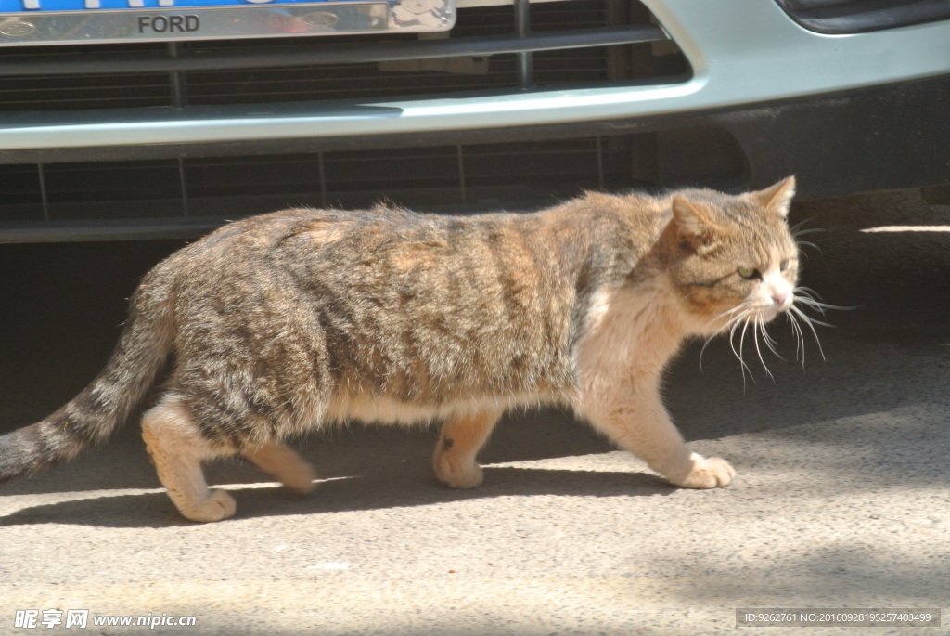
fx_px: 7845
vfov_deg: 4.6
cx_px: 475
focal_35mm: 297
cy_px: 318
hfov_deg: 6.9
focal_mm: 110
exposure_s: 1/125
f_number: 14
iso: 400
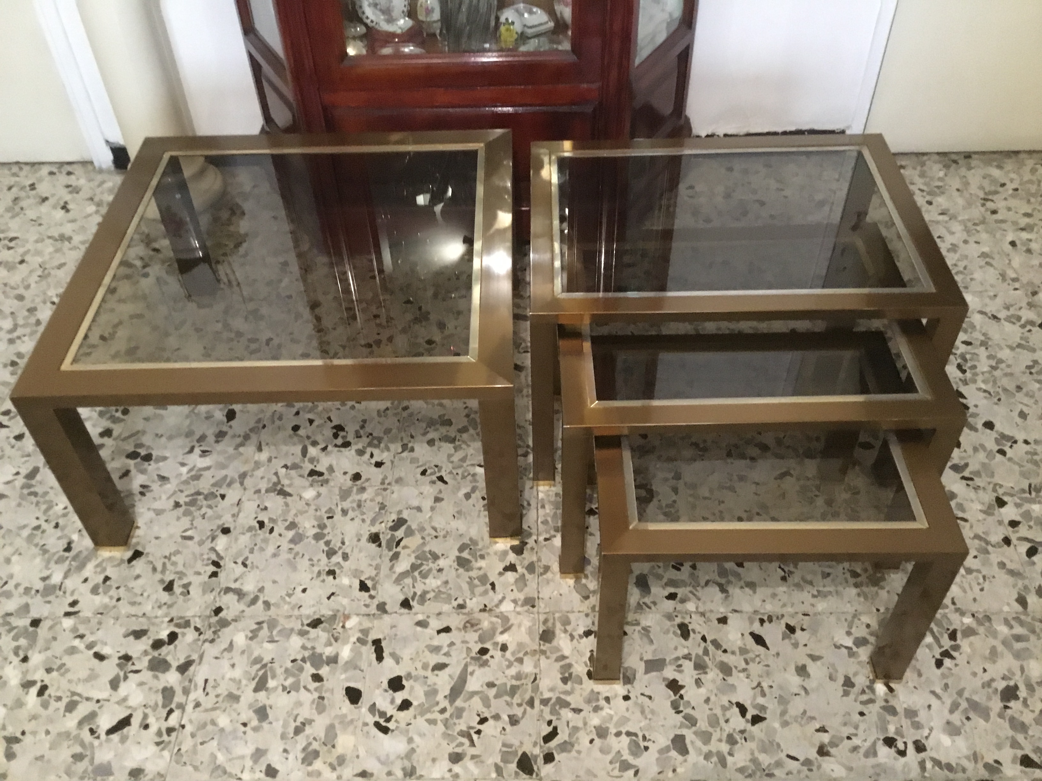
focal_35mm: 31
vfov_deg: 45.4
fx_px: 933
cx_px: 521
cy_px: 390
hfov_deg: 58.4
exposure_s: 1/17
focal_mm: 3.3
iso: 640
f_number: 2.4
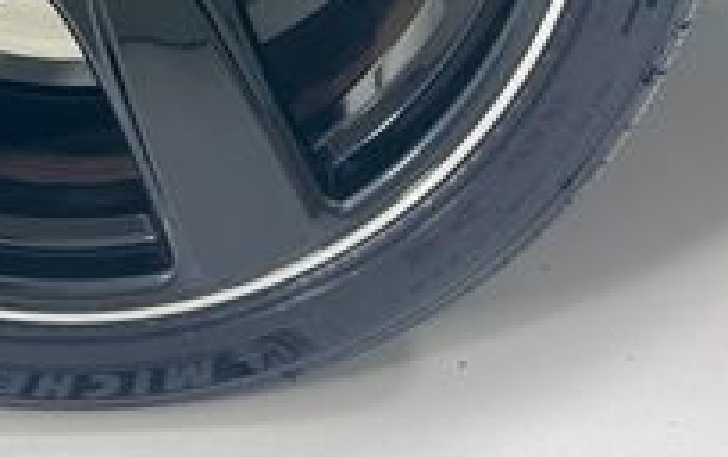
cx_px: 96
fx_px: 1847
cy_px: -211
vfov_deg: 13.4
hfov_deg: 21.9
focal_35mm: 93
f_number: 1.8
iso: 40
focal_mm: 3.99
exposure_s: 1/120
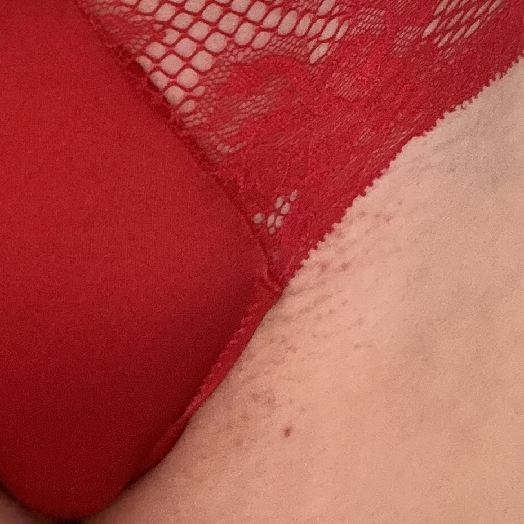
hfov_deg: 19.1
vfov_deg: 18.5
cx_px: -25
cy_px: -128
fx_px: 1507
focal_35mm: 88
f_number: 1.9
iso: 320
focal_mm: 2.69
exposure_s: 1/49
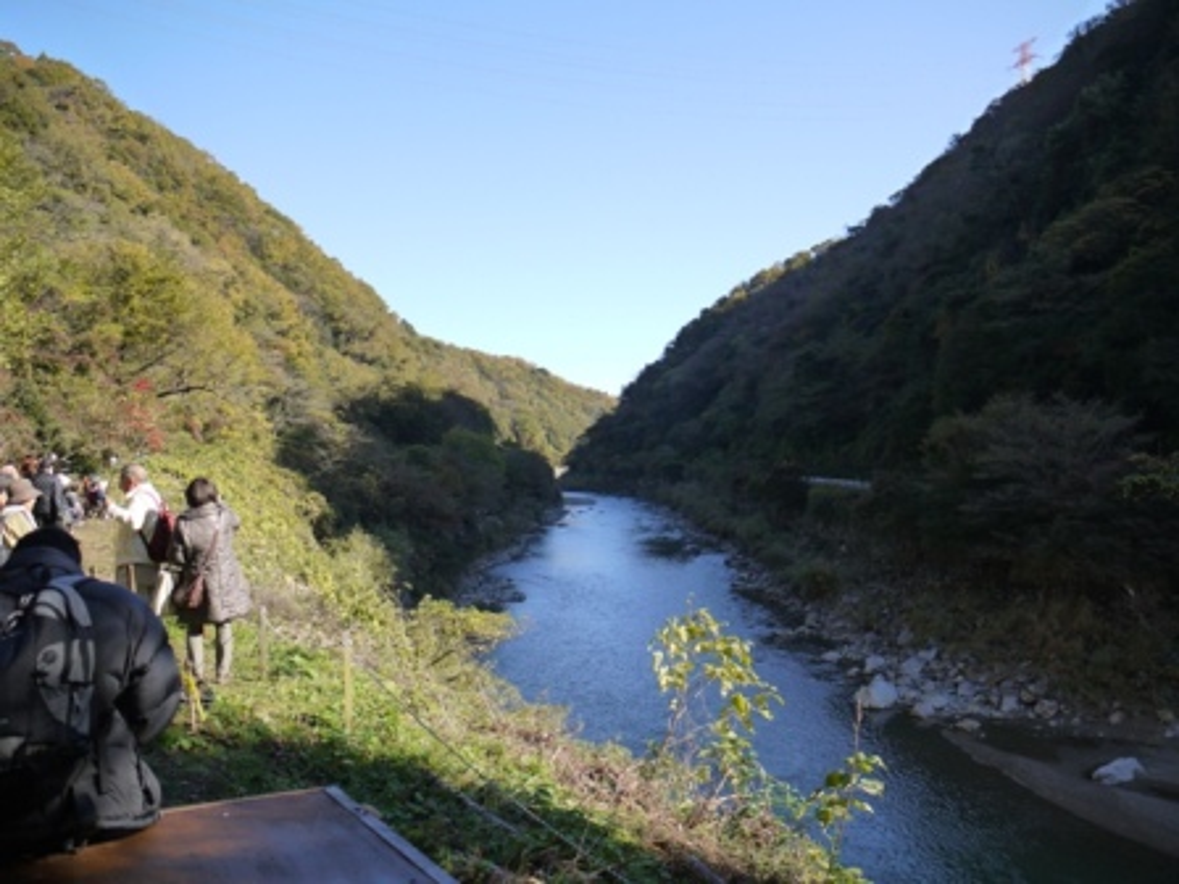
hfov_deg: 63.4
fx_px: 954
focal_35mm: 28
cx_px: 590
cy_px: 442
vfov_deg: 49.7
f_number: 3.5
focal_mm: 14
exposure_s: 1/500
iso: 160
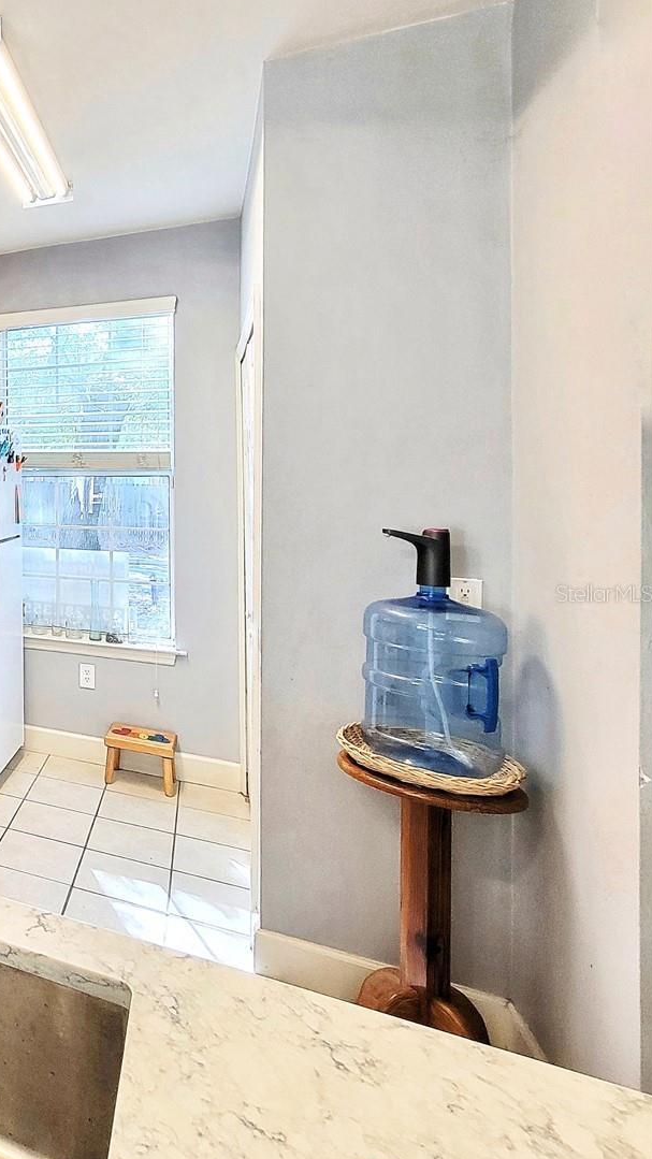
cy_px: 593
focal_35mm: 21
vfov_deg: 83.8
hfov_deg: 35.5
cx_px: -202
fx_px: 645
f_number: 2.2
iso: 160
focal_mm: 2.2
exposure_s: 1/60.2
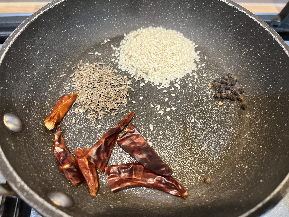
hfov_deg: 67.3
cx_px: 144
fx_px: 217
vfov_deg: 53.1
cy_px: 108
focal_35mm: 26
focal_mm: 5.7
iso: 250
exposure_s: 1/50
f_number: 1.5
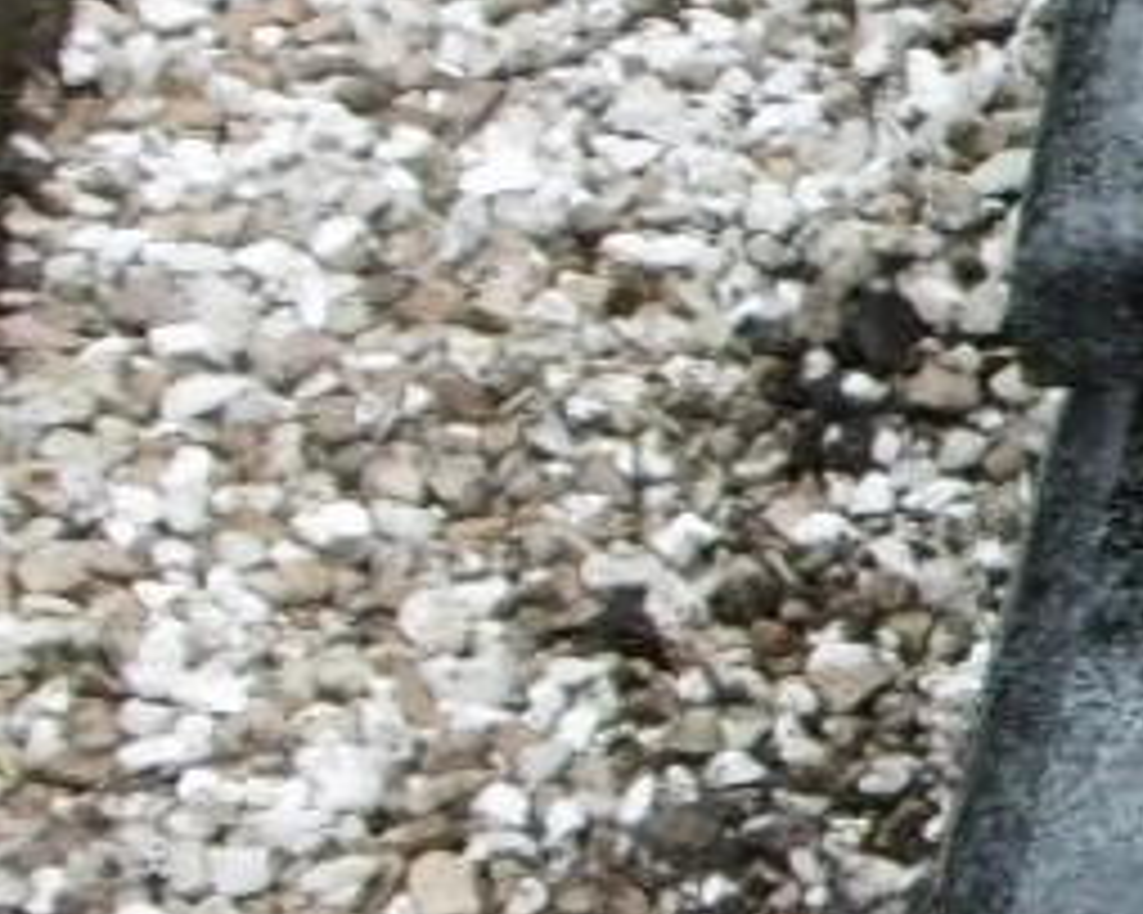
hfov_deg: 9.2
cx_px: 2660
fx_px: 6391
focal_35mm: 189
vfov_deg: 8.2
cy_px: 518
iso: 100
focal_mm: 4.3
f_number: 3.1
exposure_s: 1/500
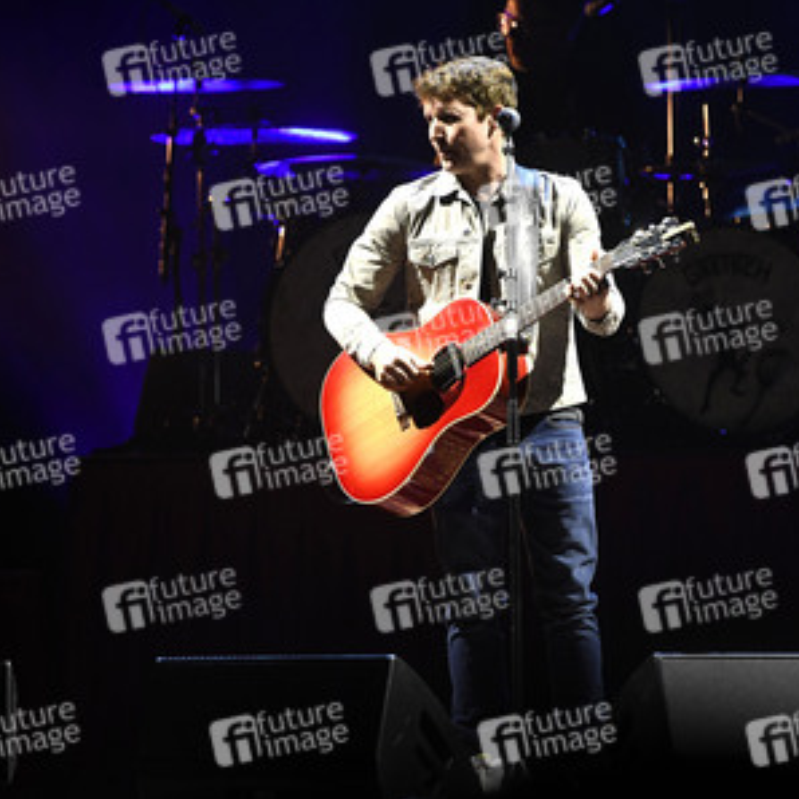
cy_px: 400
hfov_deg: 7.4
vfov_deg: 7.4
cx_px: 476
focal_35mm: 238
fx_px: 6215
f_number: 4
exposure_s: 1/320
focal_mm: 185
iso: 1600
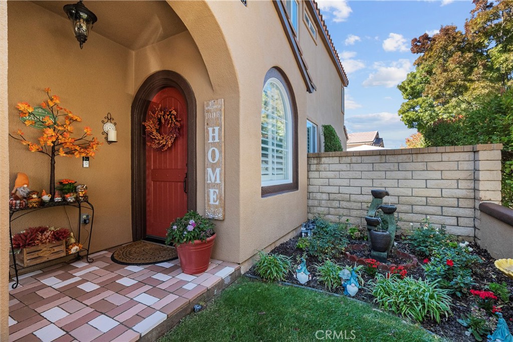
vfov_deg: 73.8
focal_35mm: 16
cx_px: 256
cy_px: 171
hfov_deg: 96.7
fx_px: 228
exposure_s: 1/640
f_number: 7.1
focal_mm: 16
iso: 2000
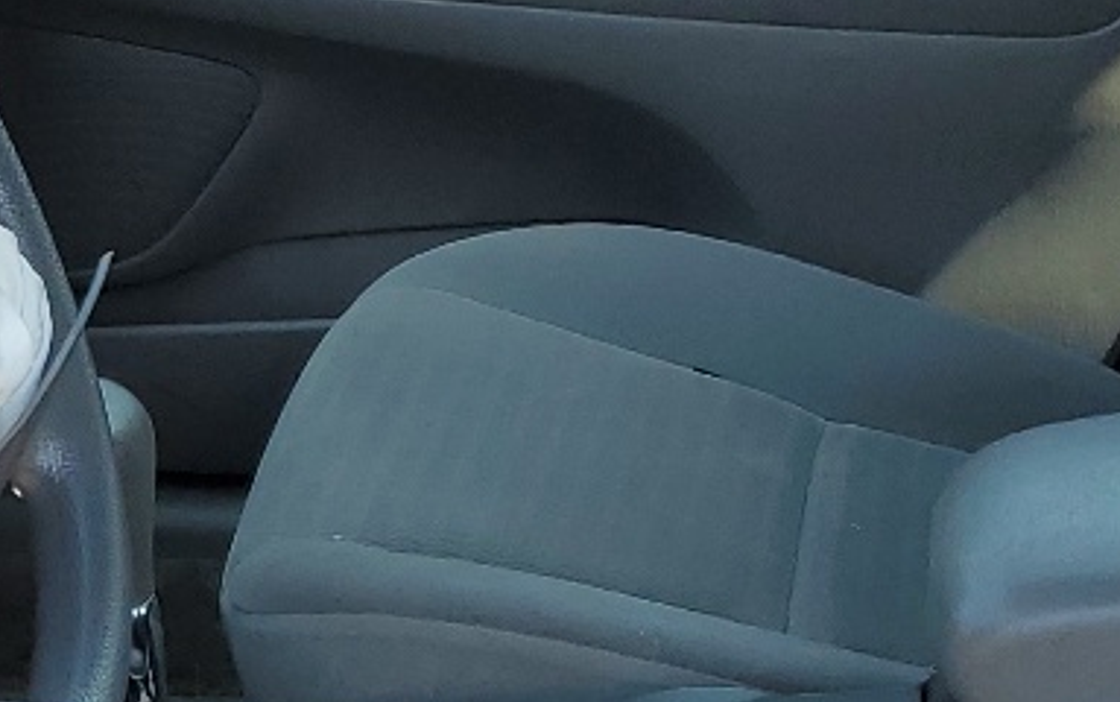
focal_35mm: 115
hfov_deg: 18.0
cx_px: 216
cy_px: 1035
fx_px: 3513
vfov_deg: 11.0
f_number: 1.5
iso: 50
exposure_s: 1/833
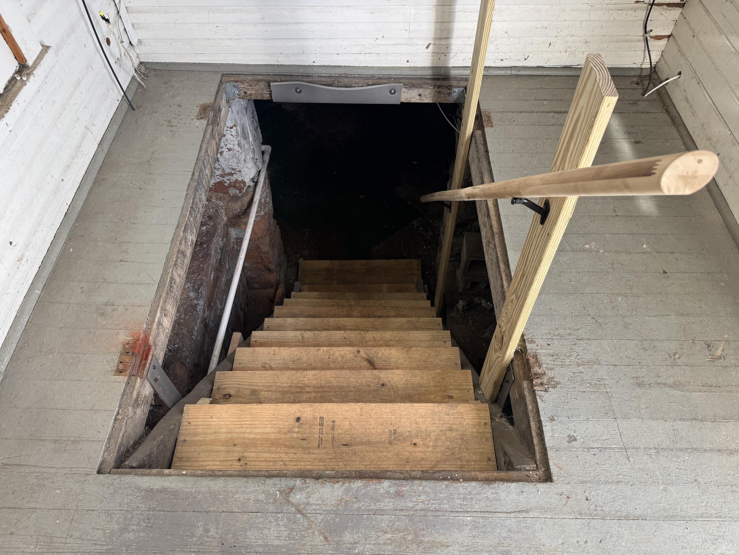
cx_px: 370
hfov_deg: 71.6
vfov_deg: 56.8
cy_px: 278
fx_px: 512
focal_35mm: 24
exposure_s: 1/121
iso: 125
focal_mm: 6.76
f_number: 1.78
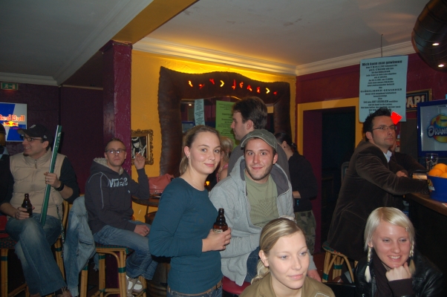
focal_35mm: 27
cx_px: 224
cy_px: 148
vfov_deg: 47.8
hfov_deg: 67.4
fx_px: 335
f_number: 3.5
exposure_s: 1/60
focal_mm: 18
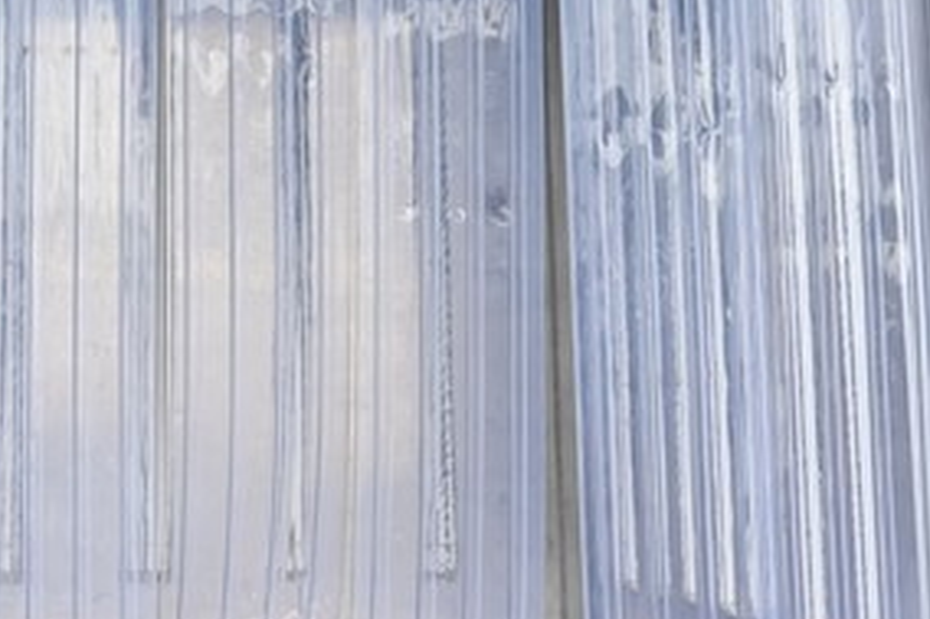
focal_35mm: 93
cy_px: -39
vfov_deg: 14.4
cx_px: 138
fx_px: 2401
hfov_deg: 21.5
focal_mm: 24
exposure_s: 1/750
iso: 280
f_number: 4.8
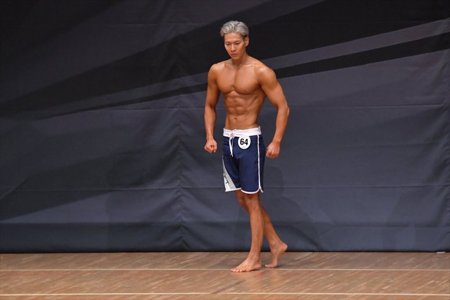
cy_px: 150
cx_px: 225
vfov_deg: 4.4
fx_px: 3936
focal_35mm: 315
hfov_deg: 6.5
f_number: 5.6
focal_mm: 210
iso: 6400
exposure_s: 1/400
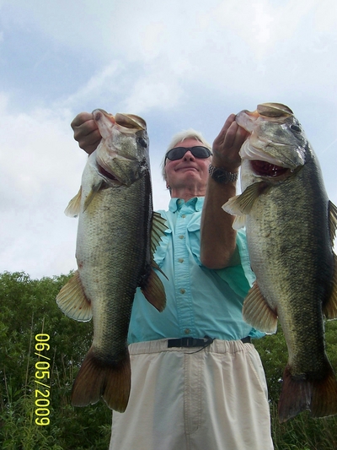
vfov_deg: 50.1
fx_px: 480
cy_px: 225
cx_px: 168
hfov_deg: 38.7
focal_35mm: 37
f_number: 5.6
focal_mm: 5.6
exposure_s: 1/500
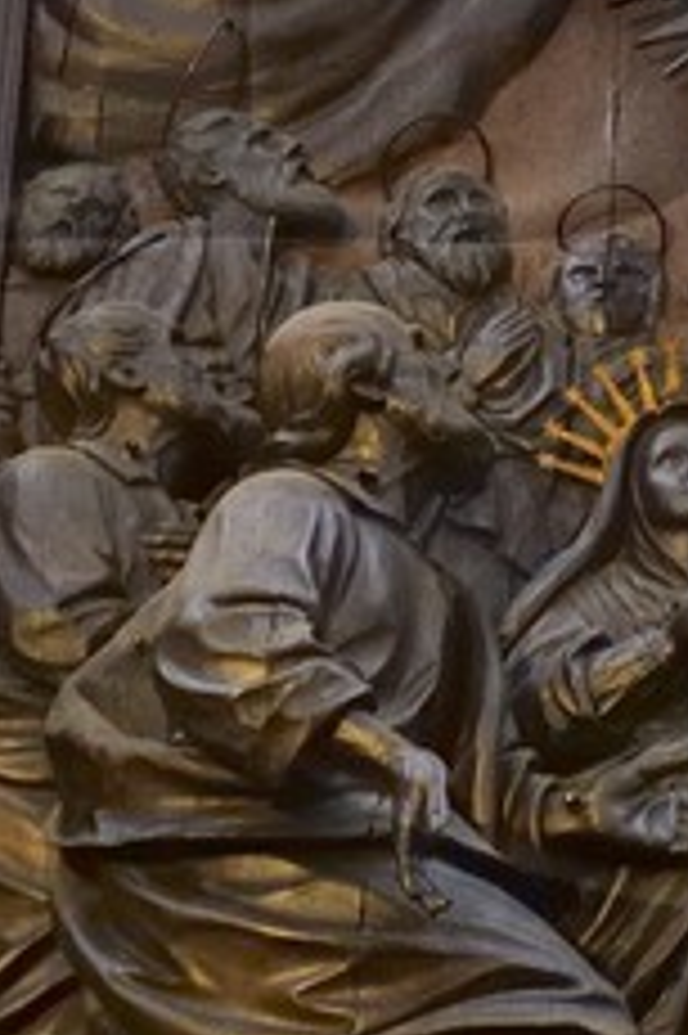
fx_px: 7981
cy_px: -310
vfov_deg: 7.3
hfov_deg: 4.9
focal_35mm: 278
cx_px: 908
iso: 1600
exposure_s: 1/60
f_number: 3.5
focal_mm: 40
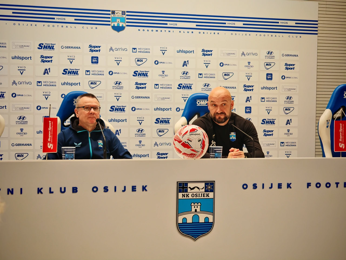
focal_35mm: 68
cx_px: 173
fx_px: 680
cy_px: 130
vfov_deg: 21.6
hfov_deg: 28.6
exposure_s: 1/100
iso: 1600
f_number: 2.6
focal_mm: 15.38
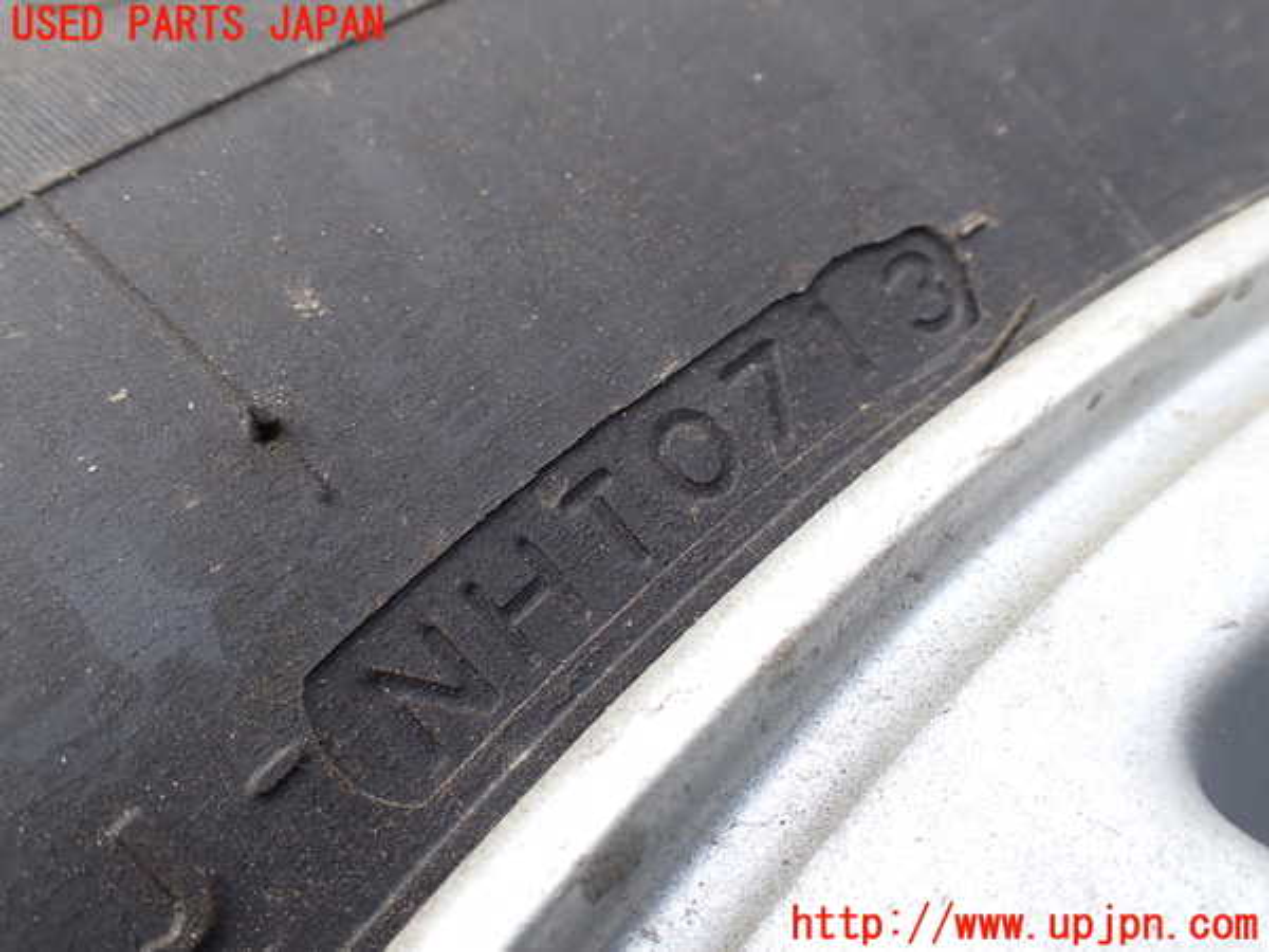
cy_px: 476
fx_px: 1100
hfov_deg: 60.0
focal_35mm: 30
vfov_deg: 46.8
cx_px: 634
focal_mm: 5.4
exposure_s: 1/250
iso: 100
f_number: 3.2
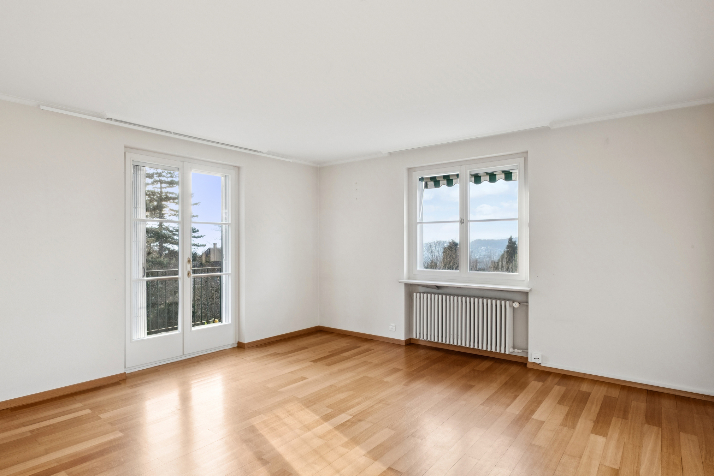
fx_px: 377
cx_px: 331
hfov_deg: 86.8
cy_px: 230
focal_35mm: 19
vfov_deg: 64.6
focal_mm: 10
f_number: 11
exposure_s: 1/5
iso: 200
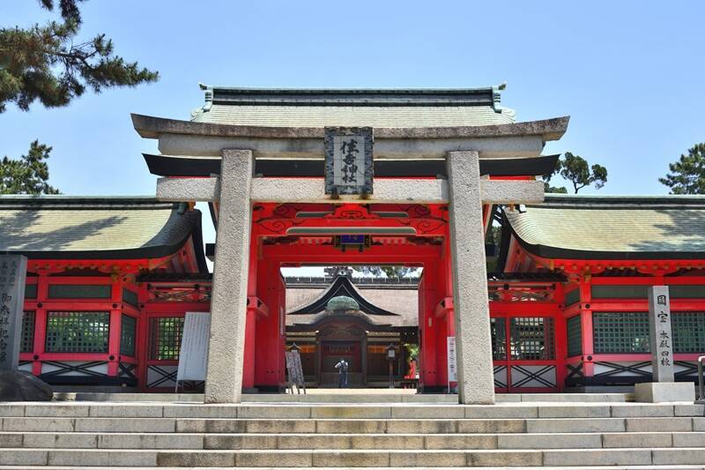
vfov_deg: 41.1
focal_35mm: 32
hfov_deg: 58.7
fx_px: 626
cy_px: 235
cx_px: 352
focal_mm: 32
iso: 125
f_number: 6.3
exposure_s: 1/400
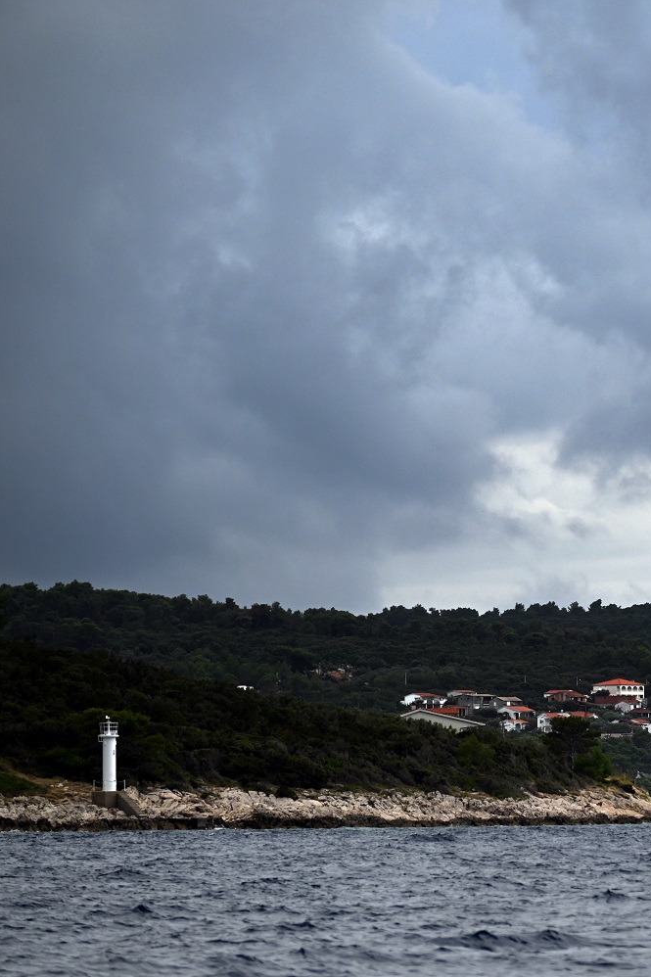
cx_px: 607
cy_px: 488
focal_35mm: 218
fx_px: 5915
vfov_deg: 9.4
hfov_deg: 6.3
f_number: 4.8
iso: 250
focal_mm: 145
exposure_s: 1/1000
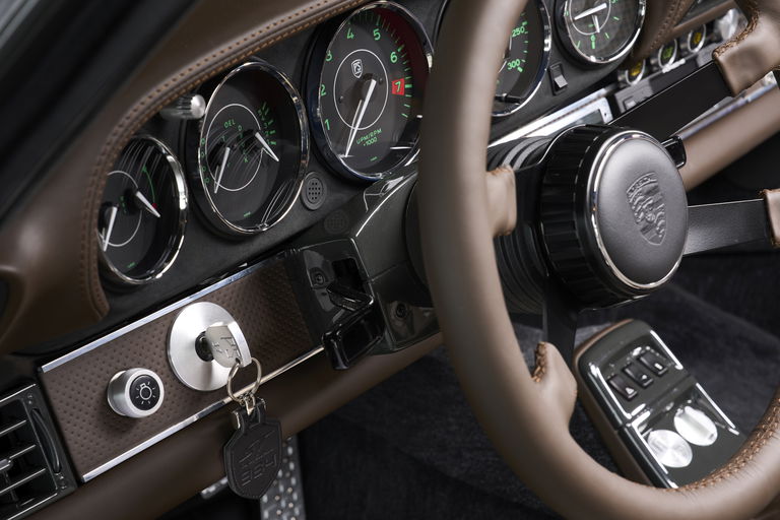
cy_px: 260
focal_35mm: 68
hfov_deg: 29.7
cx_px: 390
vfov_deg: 20.0
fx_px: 1473
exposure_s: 1/13
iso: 250
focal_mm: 68
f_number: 9
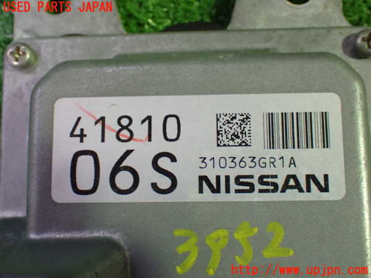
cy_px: 139
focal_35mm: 50
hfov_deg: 38.2
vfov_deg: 29.1
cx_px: 186
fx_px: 536
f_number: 3.2
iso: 1000
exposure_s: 1/50
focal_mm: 9.01
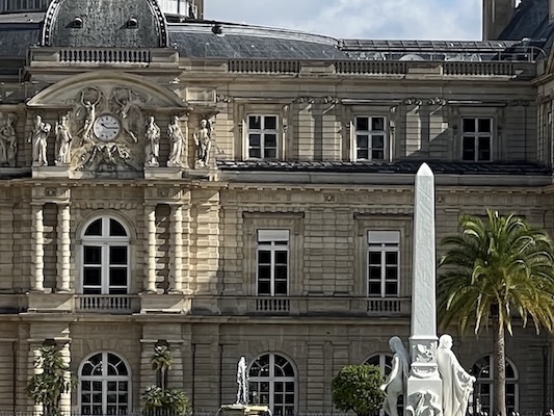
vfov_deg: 5.2
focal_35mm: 283
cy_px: 387
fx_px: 4530
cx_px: 104
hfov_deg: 7.0
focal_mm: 9
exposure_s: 1/797
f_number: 2.8
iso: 32
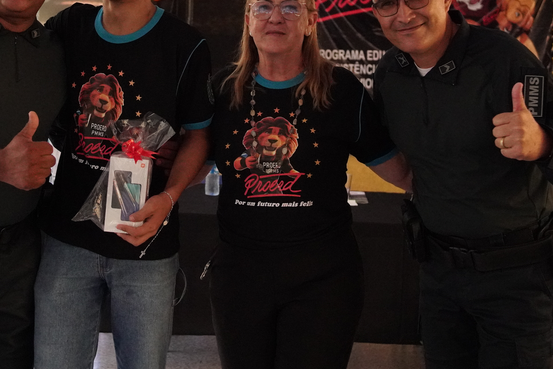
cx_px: 163
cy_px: 94
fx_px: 826
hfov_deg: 36.4
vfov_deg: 24.9
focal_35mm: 54
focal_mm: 23
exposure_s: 1/4000
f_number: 2.5
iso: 6400
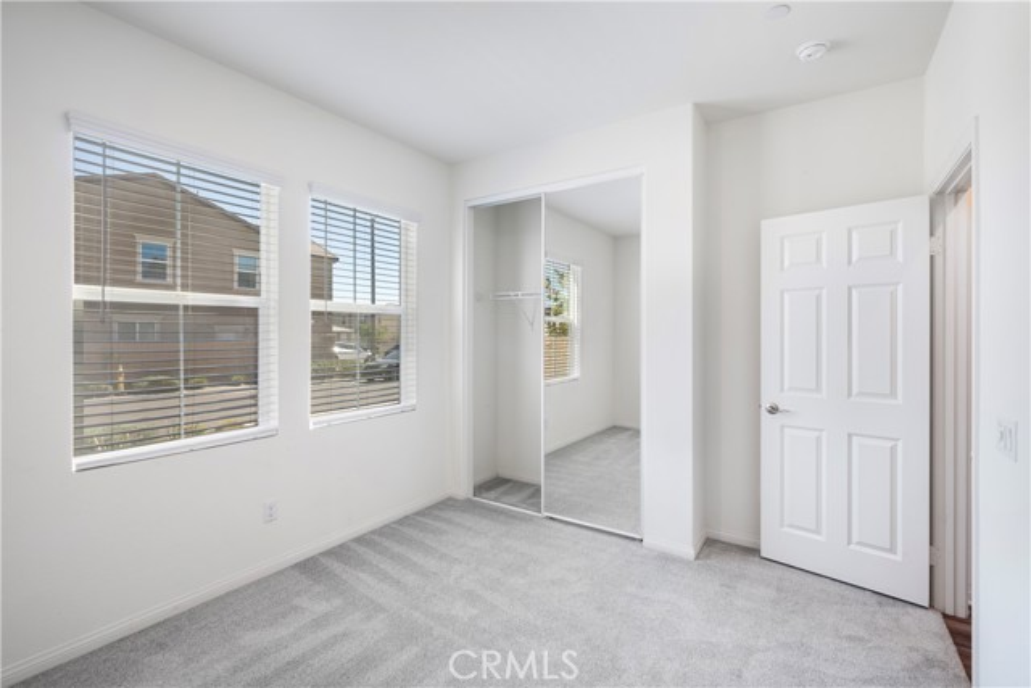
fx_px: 458
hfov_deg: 96.7
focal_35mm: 16
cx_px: 516
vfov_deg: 73.8
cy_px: 344
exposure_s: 13
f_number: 22
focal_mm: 16
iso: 40
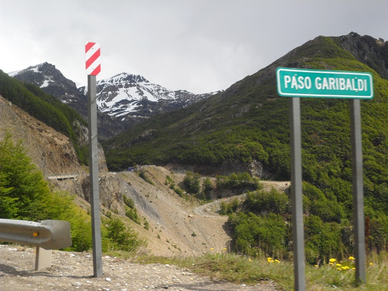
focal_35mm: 52
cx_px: 194
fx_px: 583
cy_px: 146
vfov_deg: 28.0
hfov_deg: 36.8
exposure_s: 1/350
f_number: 5
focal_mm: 9.3
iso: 80
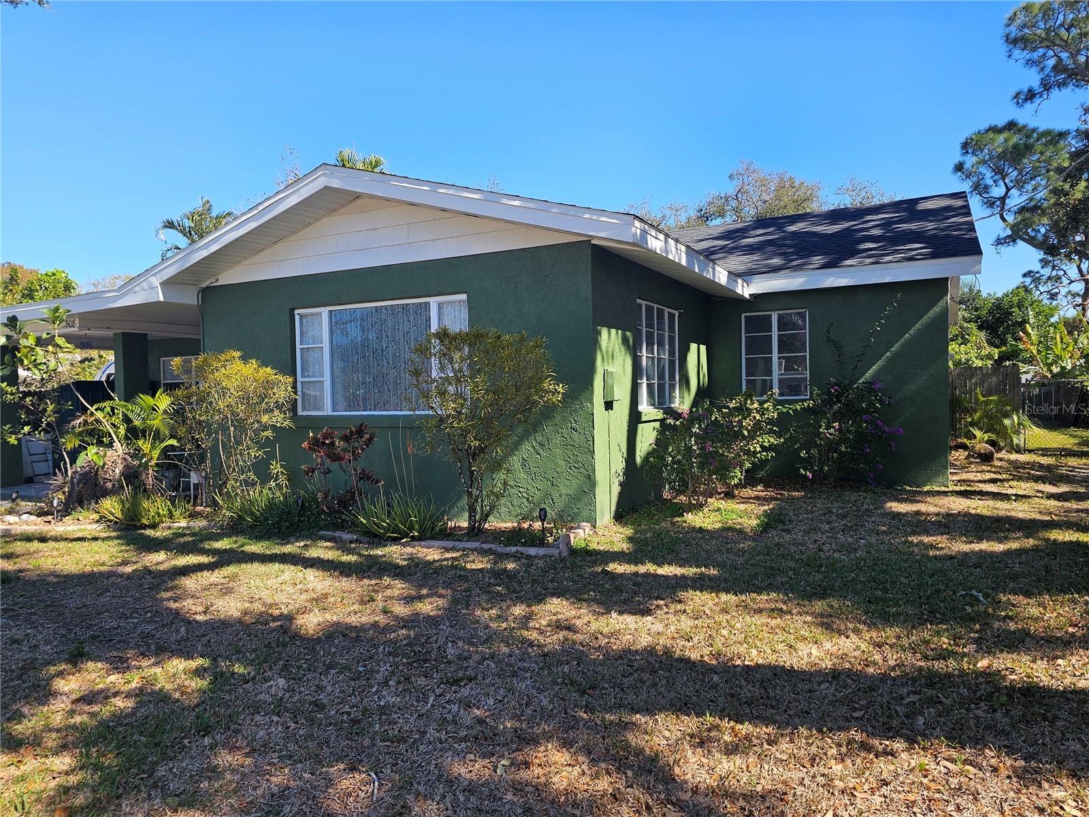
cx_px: 544
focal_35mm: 23
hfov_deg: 73.9
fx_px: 724
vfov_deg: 58.9
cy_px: 408
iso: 10
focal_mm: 6.3
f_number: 1.7
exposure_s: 1/289
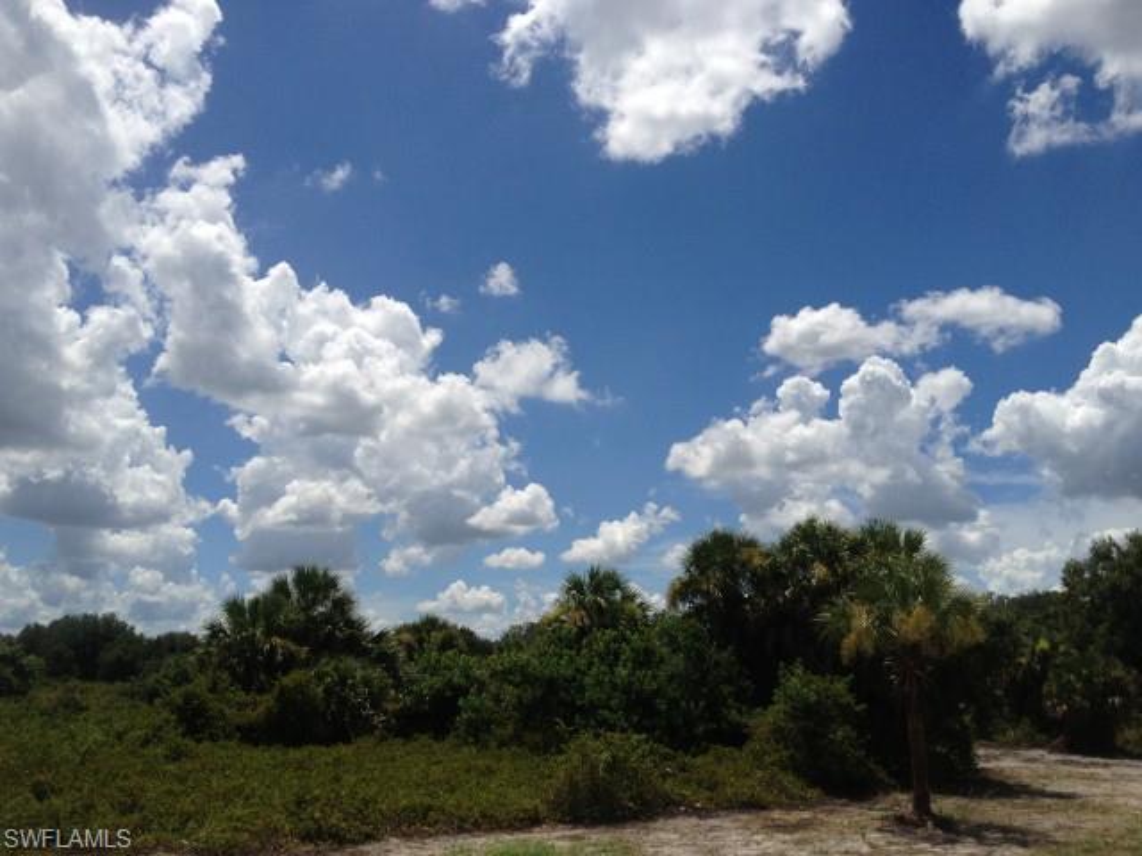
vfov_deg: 40.7
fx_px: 1155
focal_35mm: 35
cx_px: 571
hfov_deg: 52.6
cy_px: 428
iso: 50
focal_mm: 4.28
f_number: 2.4
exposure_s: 1/3953
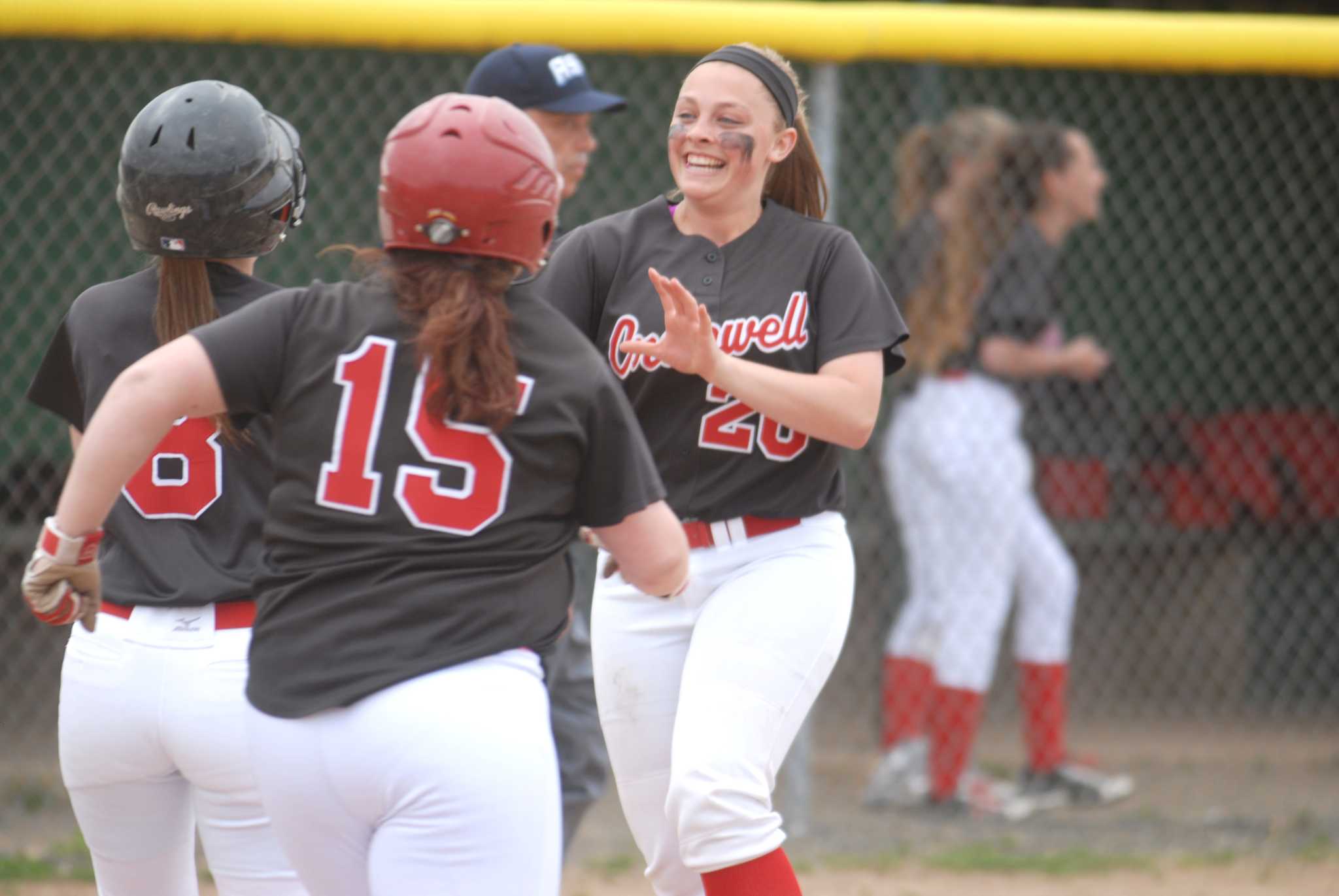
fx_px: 11169
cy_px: 448
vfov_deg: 4.6
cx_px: 670
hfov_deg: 6.9
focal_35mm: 300
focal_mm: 200
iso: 200
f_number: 3.5
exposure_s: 1/500
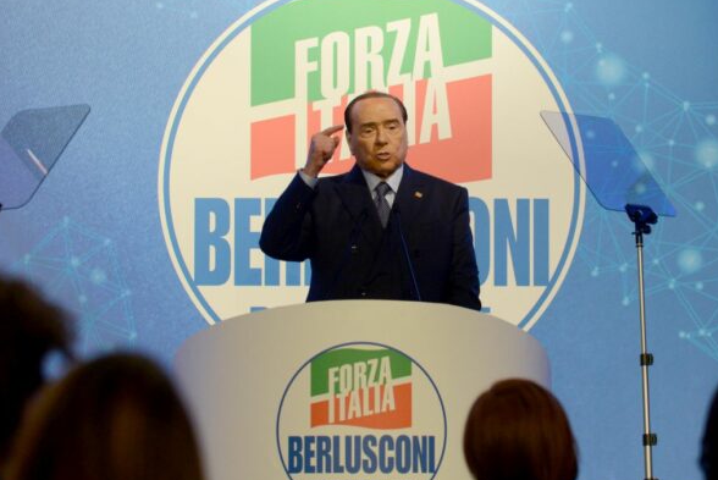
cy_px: 213
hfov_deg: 13.3
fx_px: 3074
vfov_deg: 8.9
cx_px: 376
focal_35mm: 154
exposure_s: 1/200
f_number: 4
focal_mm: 130
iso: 1600
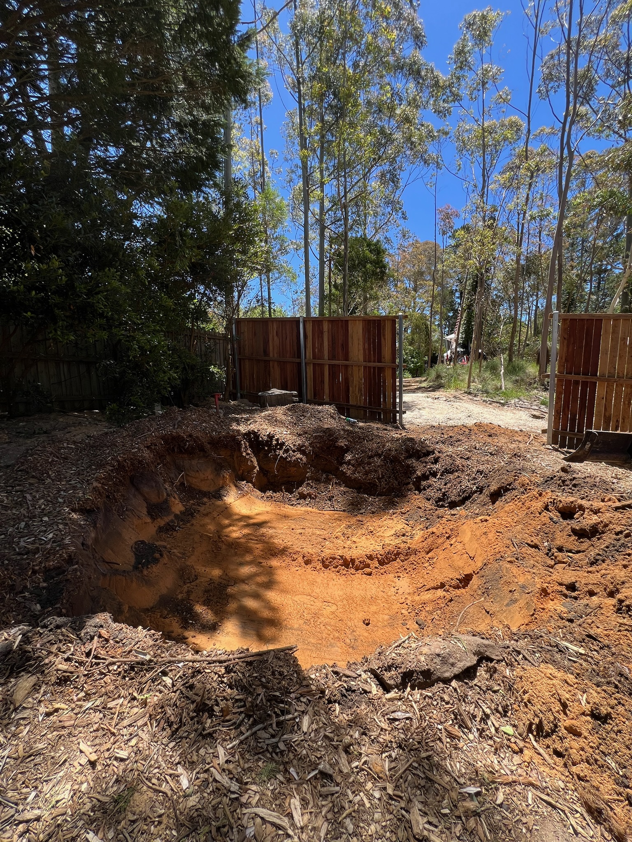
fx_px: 316
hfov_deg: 89.9
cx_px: 316
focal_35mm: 13
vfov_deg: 106.2
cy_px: 421
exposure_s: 1/451
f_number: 1.8
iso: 32
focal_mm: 1.57
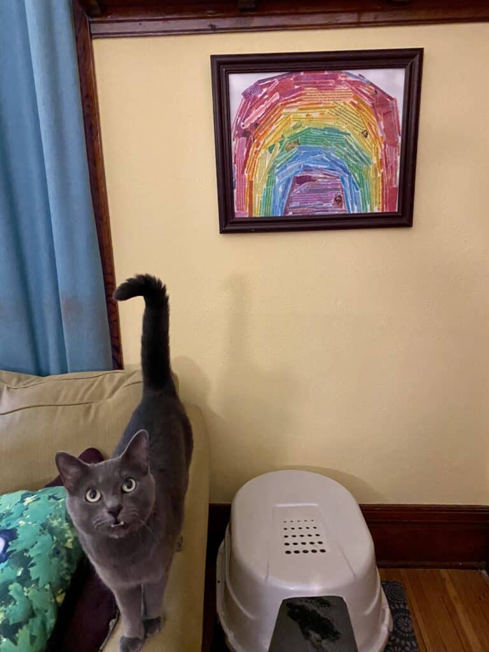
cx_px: 244
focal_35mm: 26
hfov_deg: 53.1
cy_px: 326
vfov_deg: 67.3
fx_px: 490
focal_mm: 4.25
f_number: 1.8
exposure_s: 1/30
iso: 800
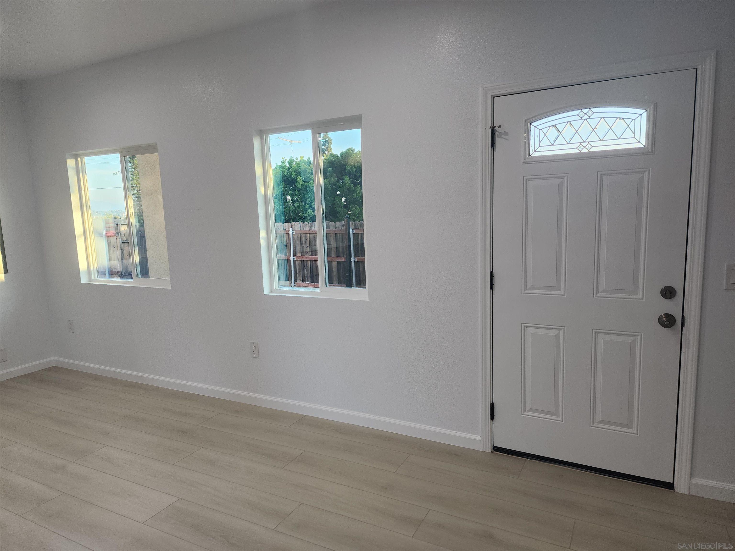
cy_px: 276
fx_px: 488
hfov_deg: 73.9
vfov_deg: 58.9
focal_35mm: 23
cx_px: 368
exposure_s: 1/180
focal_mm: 6.4
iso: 125
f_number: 1.8
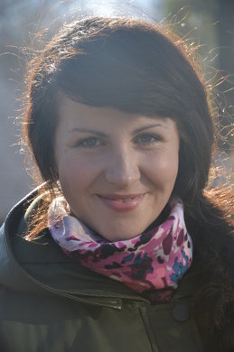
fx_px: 1540
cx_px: 117
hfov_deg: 8.7
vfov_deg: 13.1
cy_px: 176
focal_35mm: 158
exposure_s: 1/250
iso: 125
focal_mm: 105
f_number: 5.6
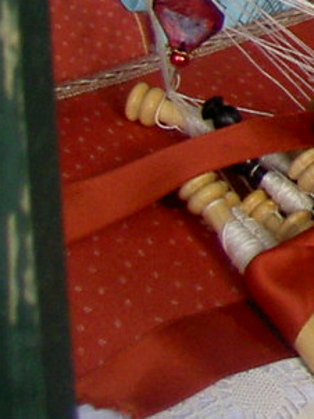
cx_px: 1073
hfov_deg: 6.3
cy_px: -255
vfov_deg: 9.2
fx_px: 2502
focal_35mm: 207
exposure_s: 1/59.5
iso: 100
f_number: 2.8
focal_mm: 8
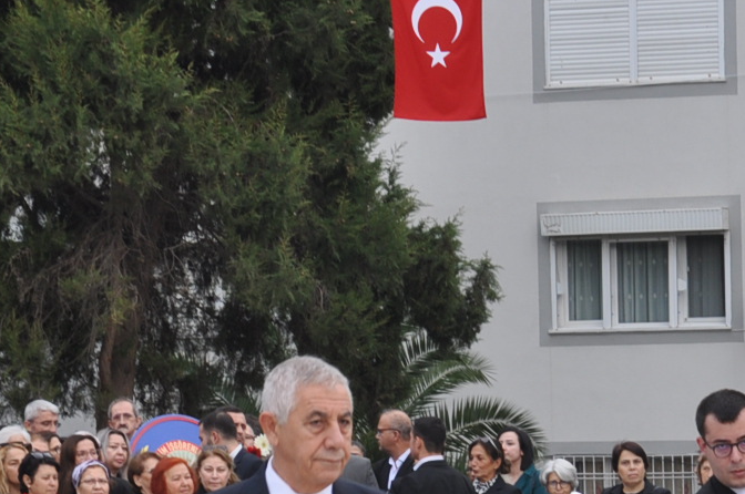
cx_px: 854
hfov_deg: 12.0
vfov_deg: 8.0
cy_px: 690
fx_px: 3463
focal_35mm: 168
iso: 200
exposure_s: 1/60
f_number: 8
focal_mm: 35
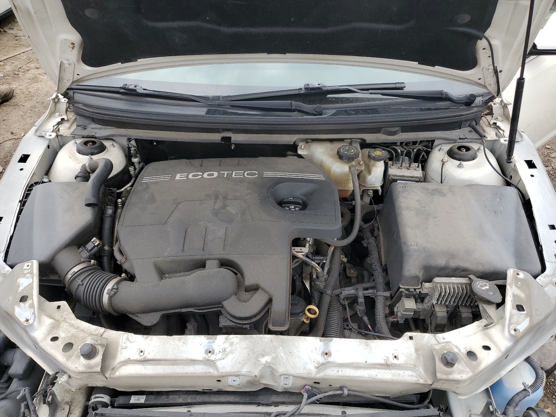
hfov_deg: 67.3
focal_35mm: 26
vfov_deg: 53.1
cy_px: 208
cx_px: 278
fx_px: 418
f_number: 1.5
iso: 50
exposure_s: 1/1000
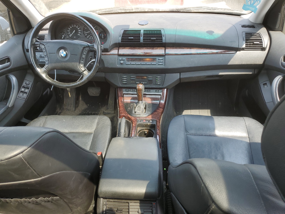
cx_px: 142
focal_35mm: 26
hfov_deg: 67.3
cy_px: 107
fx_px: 214
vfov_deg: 53.1
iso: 50
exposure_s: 1/270
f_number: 1.5
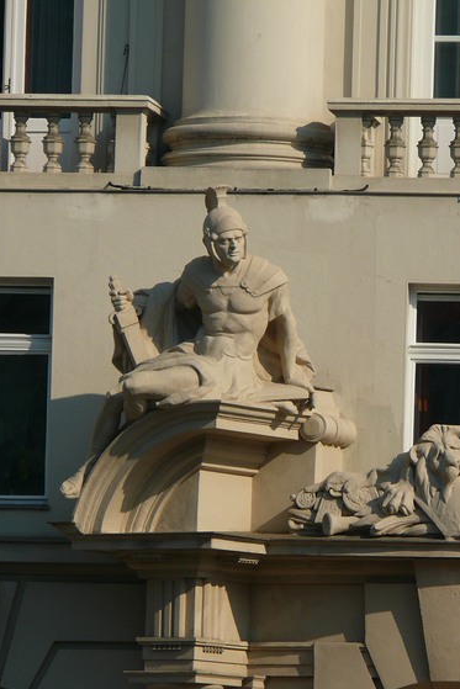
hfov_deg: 2.8
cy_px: 345
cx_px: 438
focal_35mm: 492
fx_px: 9423
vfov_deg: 4.2
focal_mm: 74.6
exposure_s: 1/320
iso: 100
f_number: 5.6
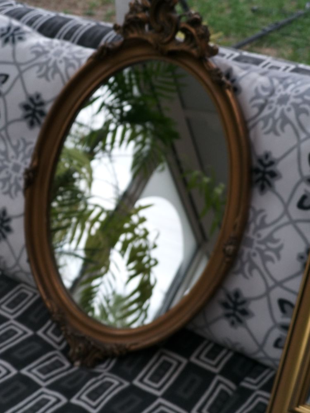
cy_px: 206
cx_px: 155
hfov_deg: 28.0
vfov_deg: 36.8
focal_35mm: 52
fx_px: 621
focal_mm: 5.54
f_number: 2.4
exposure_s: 1/50
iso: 125
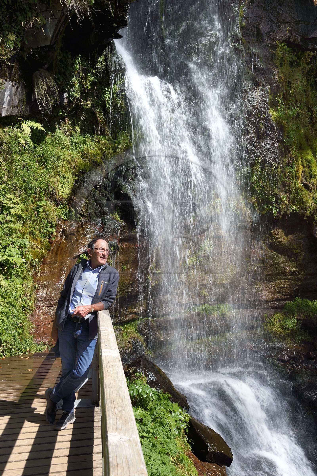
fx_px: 555
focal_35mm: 42
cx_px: 158
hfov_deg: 31.9
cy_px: 238
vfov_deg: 46.4
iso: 100
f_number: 14
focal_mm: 42
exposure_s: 1/80
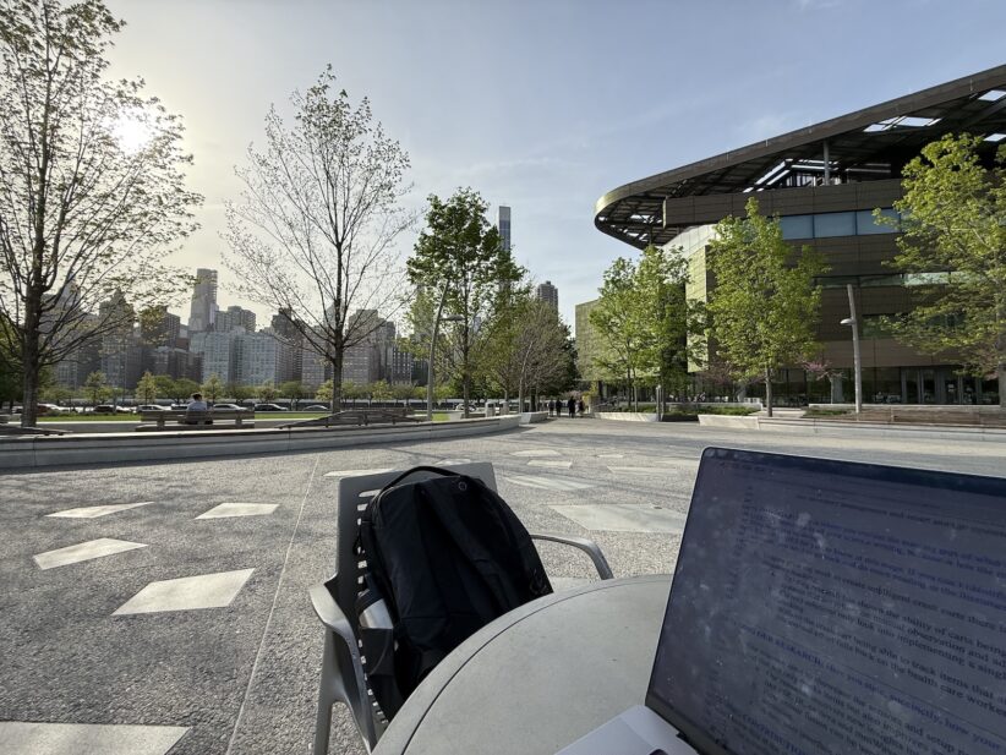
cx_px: 503
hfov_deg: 102.0
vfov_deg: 85.7
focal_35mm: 14
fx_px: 407
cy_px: 378
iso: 64
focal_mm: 2.22
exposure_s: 1/2092
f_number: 2.2
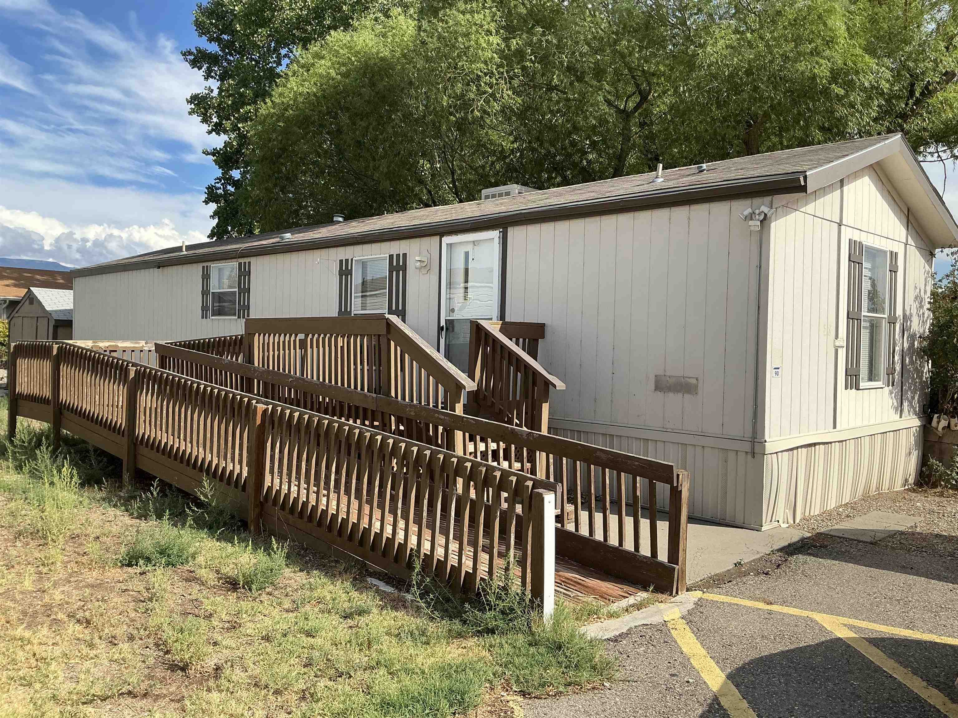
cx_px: 479
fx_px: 775
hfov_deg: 63.4
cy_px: 359
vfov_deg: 49.7
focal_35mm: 28
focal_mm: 3
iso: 25
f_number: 1.8
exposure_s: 1/1451
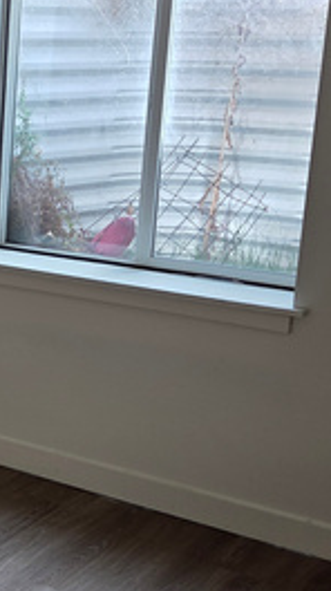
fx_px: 1142
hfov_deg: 15.1
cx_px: -183
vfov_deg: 29.0
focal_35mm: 73
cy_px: 313
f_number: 1.8
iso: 50
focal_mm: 5.4
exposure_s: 1/180
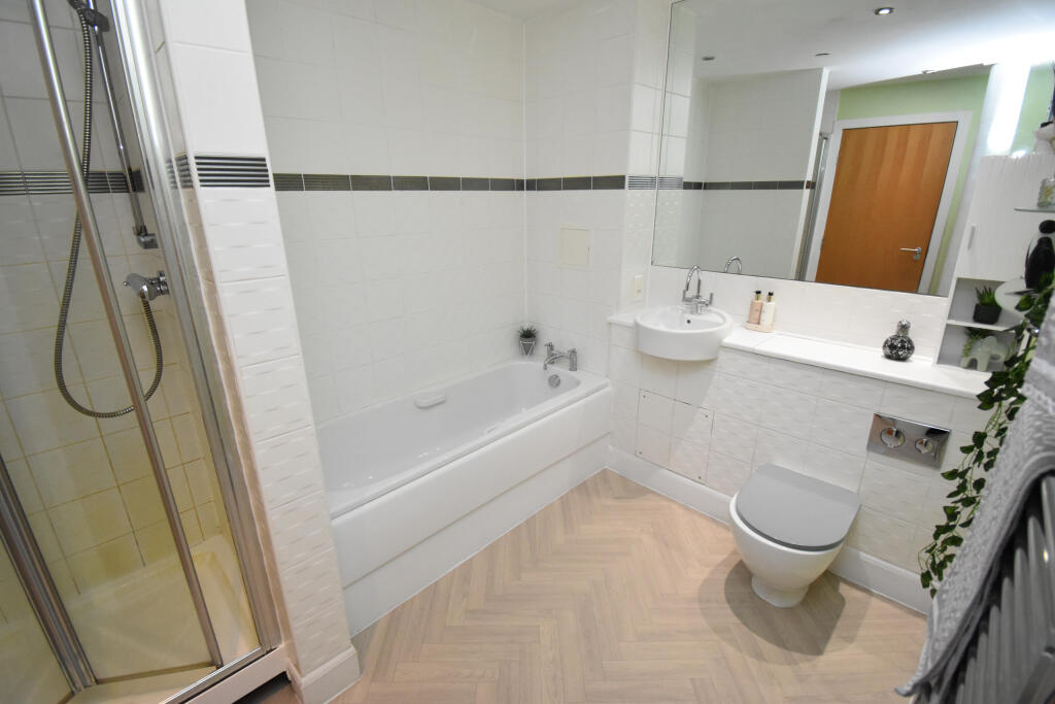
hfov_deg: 100.4
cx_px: 528
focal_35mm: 15
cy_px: 352
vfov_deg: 77.3
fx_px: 440
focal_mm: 10
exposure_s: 1/125
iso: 2200
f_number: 4.5
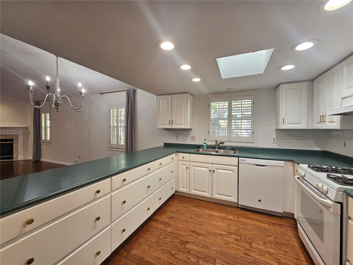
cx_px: 176
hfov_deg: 106.2
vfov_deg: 89.9
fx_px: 133
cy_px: 132
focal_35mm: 13
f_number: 2.2
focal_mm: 2.2
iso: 125
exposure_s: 1/60
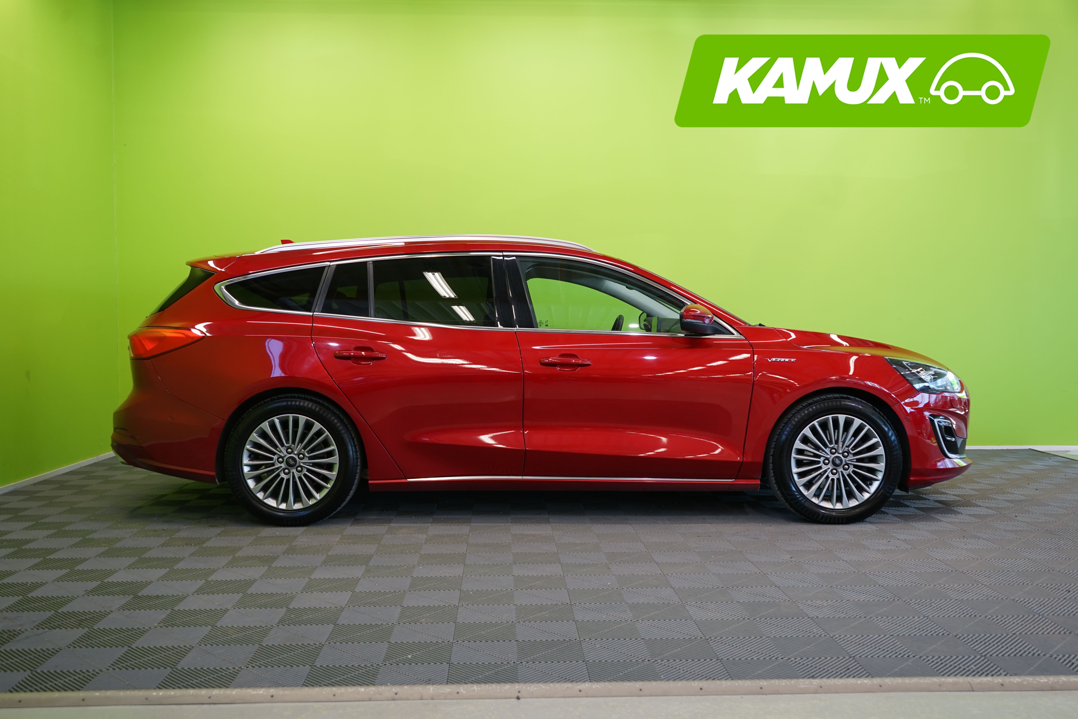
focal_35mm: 32
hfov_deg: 58.7
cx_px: 539
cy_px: 360
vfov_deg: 41.1
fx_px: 958
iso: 400
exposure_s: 1/30
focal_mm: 32
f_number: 5.6
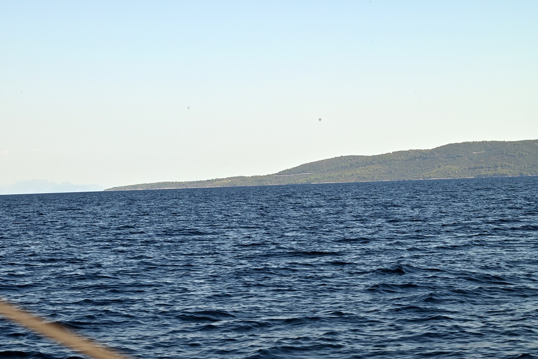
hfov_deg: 20.8
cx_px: 269
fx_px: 1465
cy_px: 180
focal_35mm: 98
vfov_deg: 14.0
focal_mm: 98
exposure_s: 1/125
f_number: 16
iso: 100
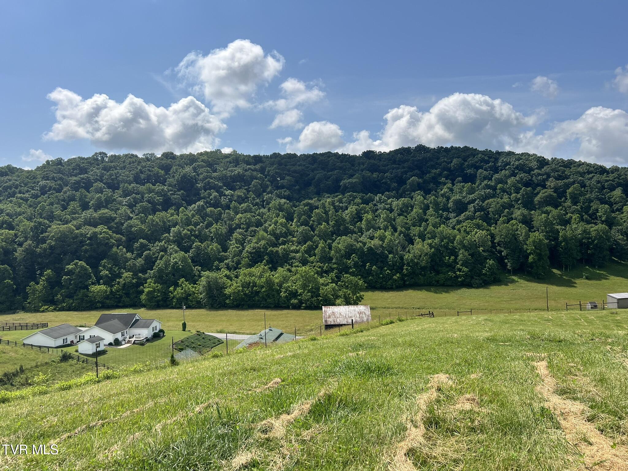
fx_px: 472
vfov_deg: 53.1
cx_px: 314
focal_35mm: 26
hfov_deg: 67.3
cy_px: 236
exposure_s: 1/6211
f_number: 1.5
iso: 50
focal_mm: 5.7
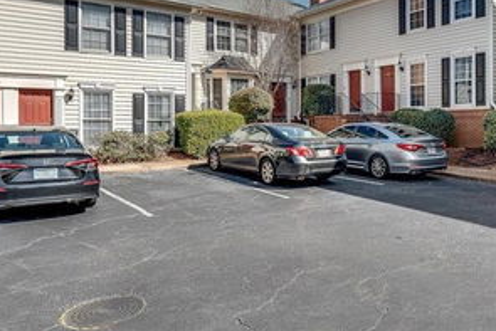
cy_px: 64
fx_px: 358
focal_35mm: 26
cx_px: 335
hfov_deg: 67.3
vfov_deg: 46.8
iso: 100
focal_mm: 16
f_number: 8
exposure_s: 1/250
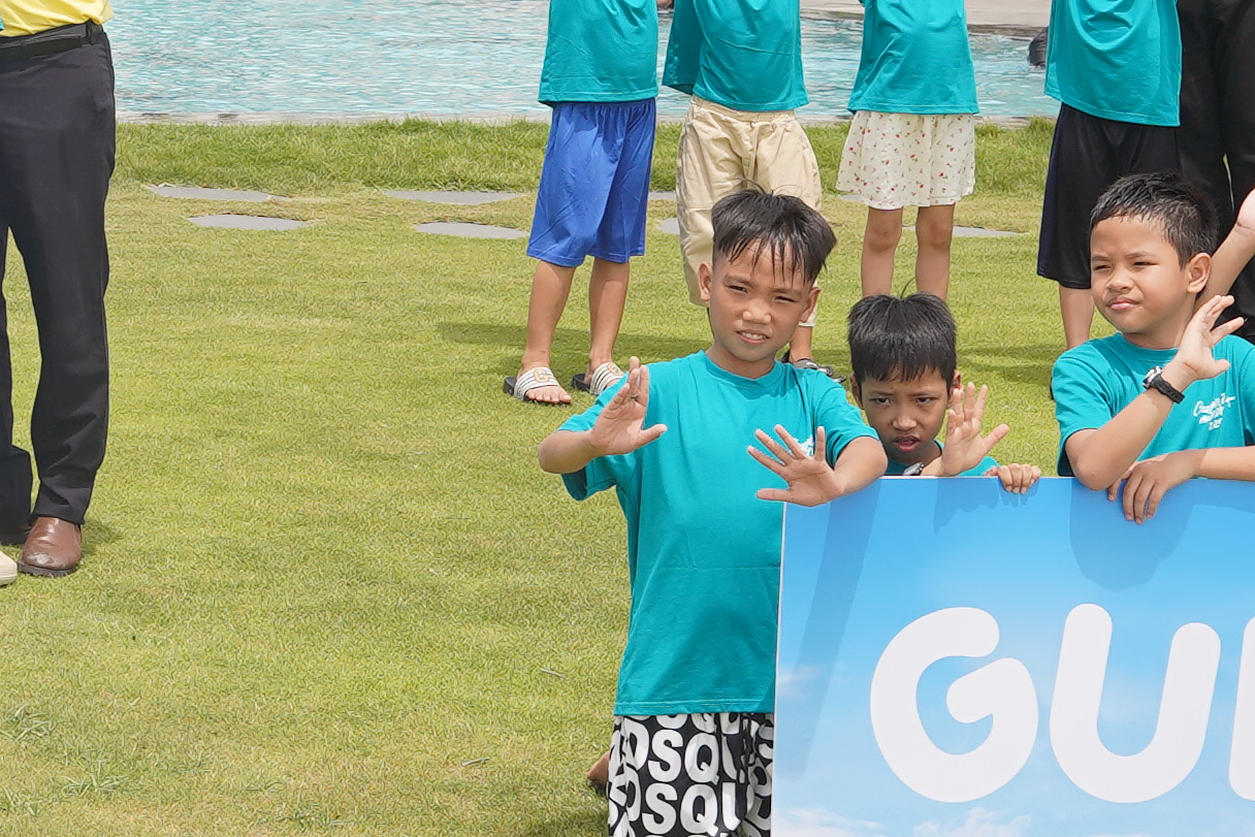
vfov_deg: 8.9
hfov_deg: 12.7
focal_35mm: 151
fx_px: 5280
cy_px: -262
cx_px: -728
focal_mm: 30.7
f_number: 5
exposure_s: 1/500
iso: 100
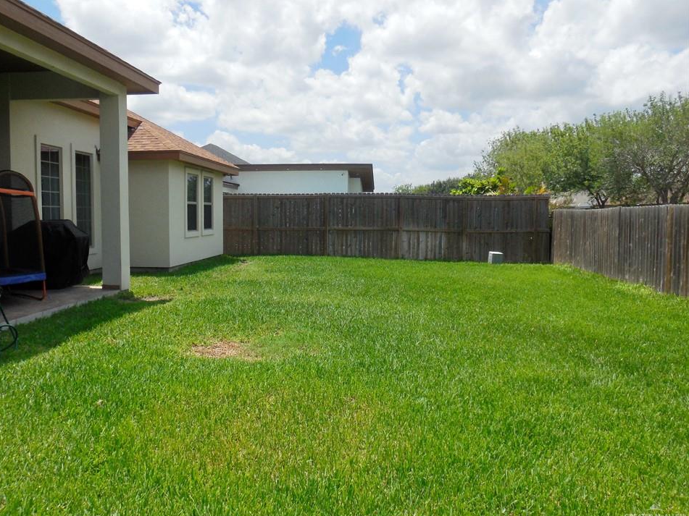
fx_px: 557
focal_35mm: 28
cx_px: 320
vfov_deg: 49.7
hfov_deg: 63.4
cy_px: 254
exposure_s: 1/2000
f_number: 3.5
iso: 125
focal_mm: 4.6
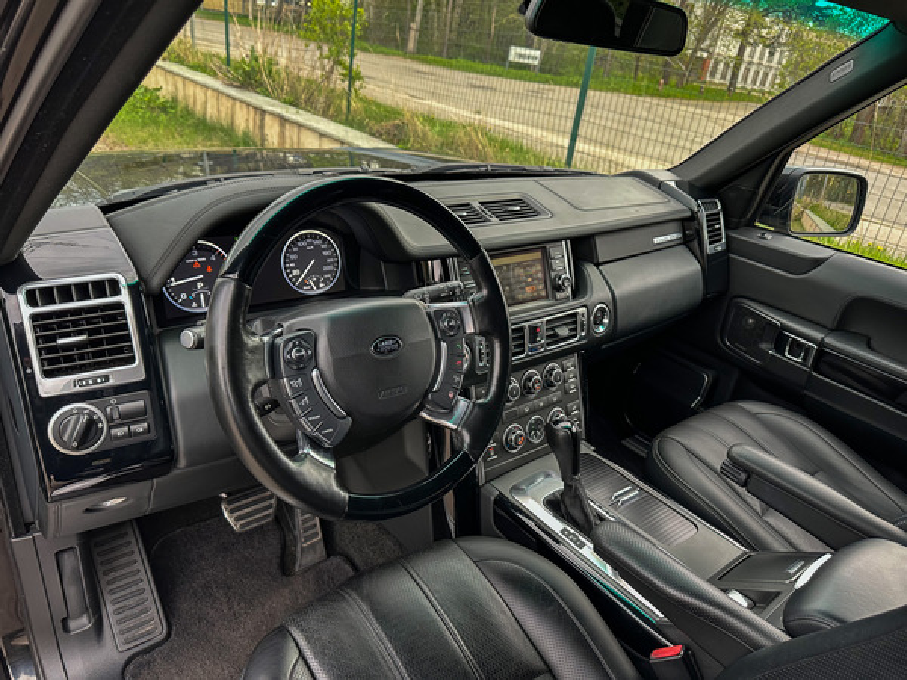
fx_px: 629
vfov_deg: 56.8
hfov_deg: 71.6
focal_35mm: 24
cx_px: 454
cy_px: 340
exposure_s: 1/96
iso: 250
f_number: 1.78
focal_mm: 6.86
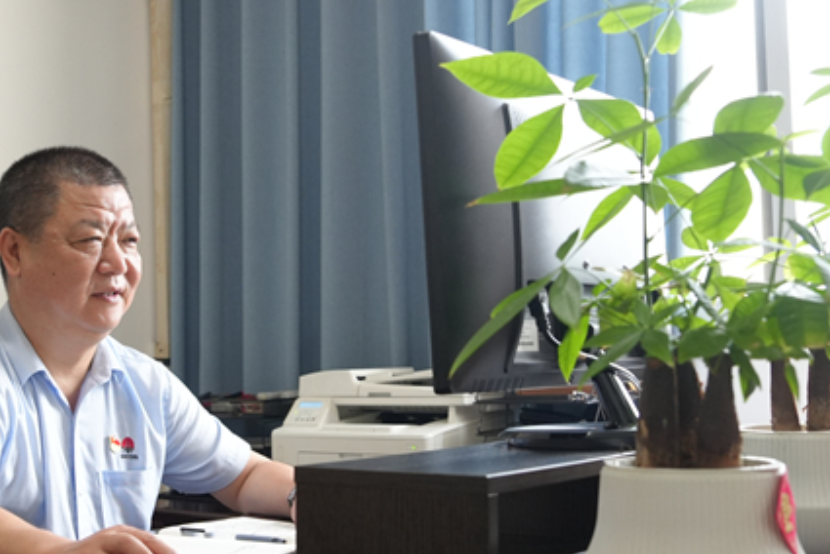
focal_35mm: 55
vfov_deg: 24.7
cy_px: 297
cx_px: 270
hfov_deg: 35.8
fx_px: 1269
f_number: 4
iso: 1250
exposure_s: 1/160
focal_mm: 26
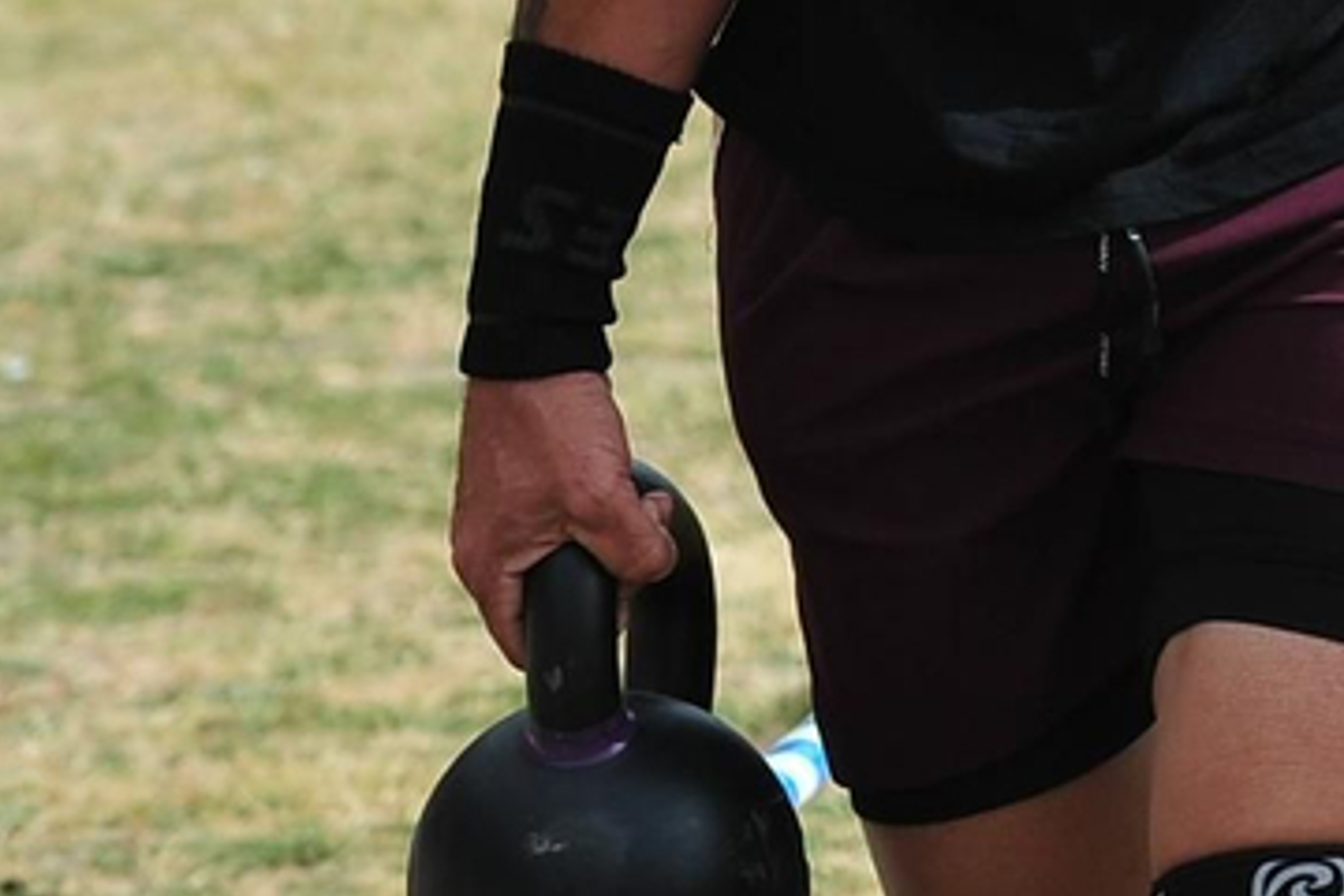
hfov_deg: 3.4
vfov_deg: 2.3
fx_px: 22398
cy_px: -110
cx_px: 1833
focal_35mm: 600
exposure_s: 1/1000
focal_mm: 135
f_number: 7.1
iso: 320
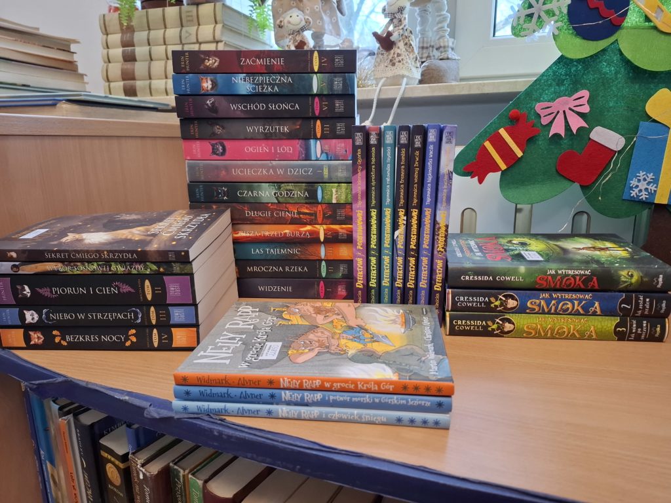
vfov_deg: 58.9
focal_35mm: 23
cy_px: 252
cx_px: 336
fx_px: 446
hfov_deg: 73.9
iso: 320
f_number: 1.8
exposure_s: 1/100
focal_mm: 5.54
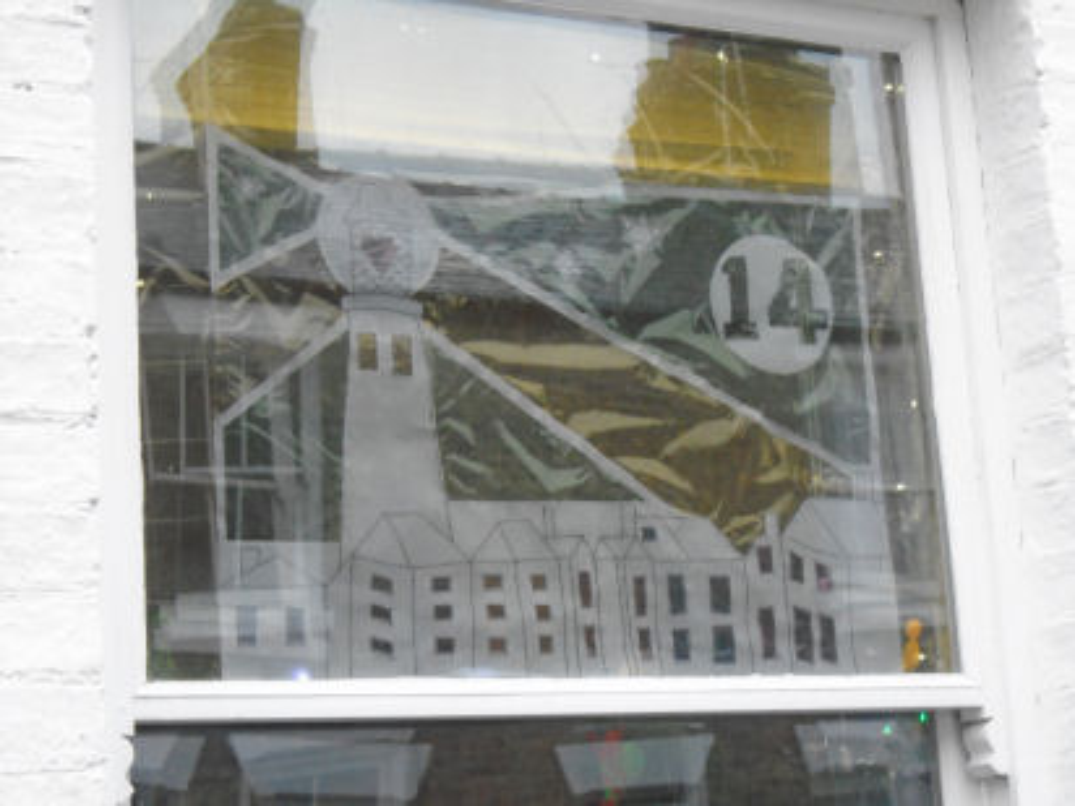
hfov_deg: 24.7
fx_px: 2453
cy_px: 403
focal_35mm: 79
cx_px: 538
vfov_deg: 18.7
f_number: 6.1
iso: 800
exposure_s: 1/60
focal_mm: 14
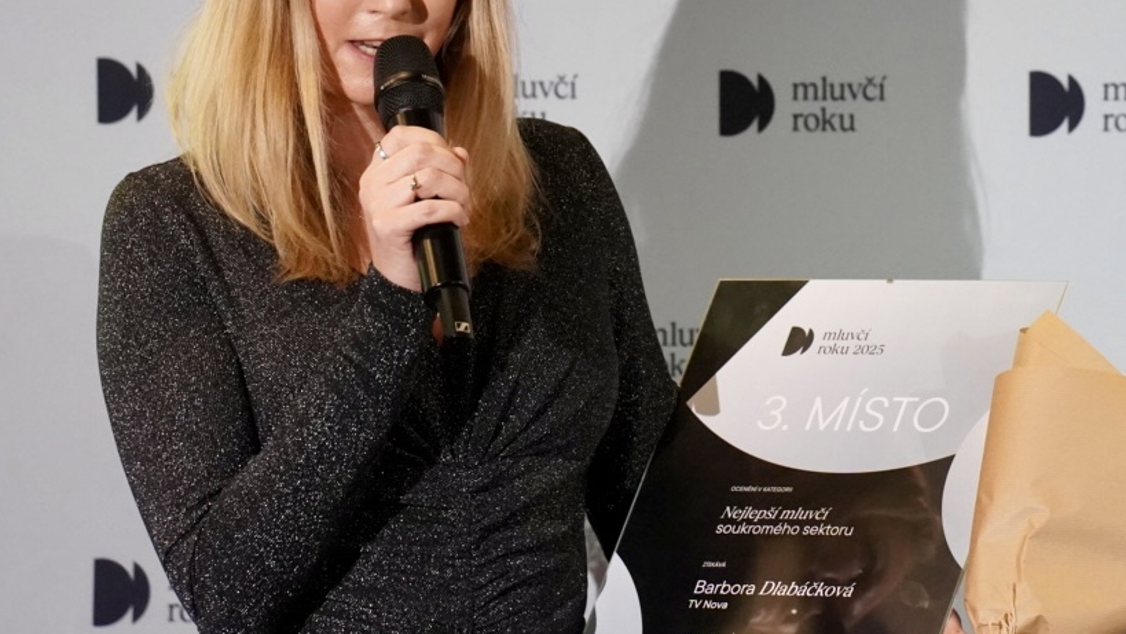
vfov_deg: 4.1
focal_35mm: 293
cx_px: 811
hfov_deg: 7.4
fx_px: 8750
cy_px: 293
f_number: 4
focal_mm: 180
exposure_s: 1/200
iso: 8000
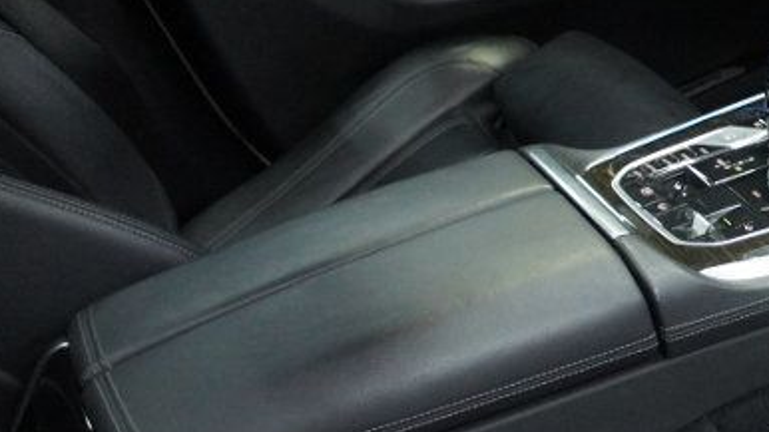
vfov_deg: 16.0
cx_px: 1006
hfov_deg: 24.5
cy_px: 112
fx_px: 1529
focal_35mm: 75
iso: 1600
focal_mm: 18
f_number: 3.5
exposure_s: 1/40
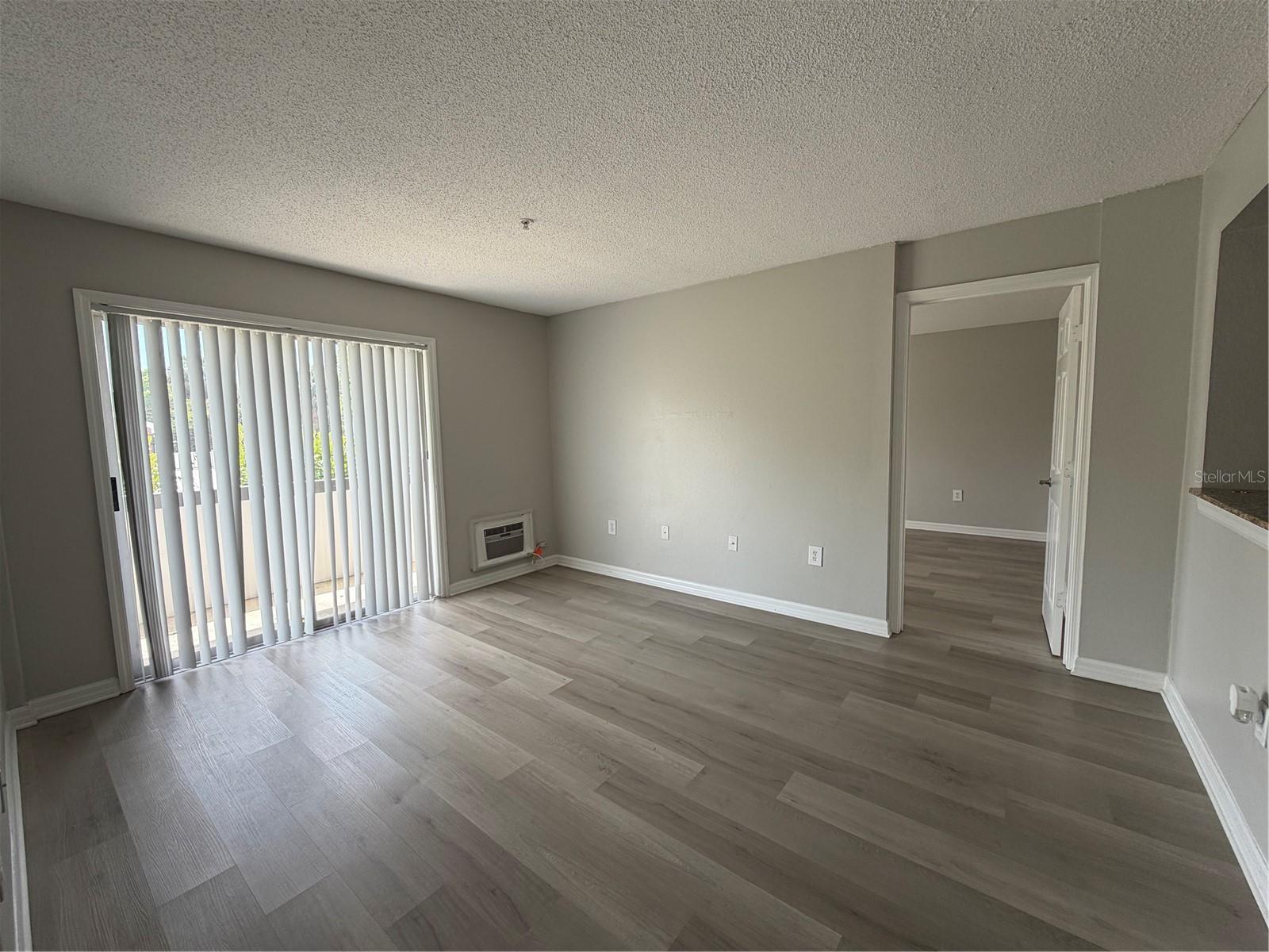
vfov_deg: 85.7
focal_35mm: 14
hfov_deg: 102.1
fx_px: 513
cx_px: 634
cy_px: 476
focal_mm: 2.22
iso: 64
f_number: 2.2
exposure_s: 1/121
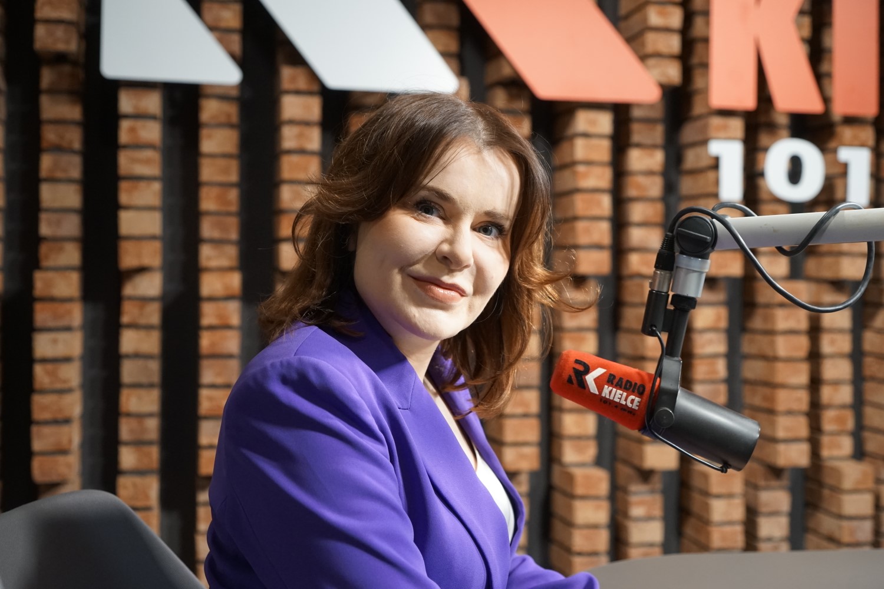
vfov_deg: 30.5
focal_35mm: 44
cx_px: 442
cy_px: 294
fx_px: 1080
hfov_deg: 44.5
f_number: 4
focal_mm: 44
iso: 2000
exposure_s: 1/60
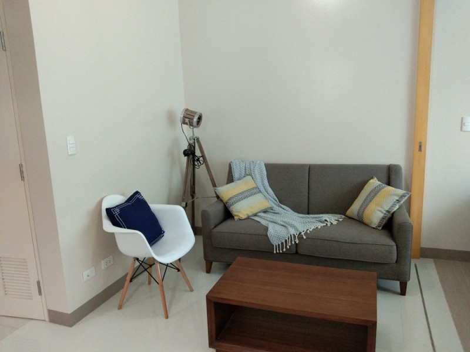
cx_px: 235
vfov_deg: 45.4
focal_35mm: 31
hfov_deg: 58.4
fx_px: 421
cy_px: 176
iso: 320
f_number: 2.2
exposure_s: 1/25
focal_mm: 3.69
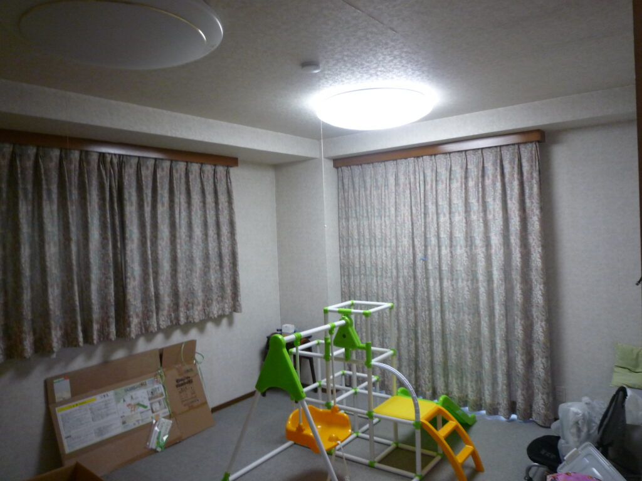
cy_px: 240
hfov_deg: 69.4
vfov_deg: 54.9
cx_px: 321
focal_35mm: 25
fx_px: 464
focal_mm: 4.4
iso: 200
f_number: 2.8
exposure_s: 1/30
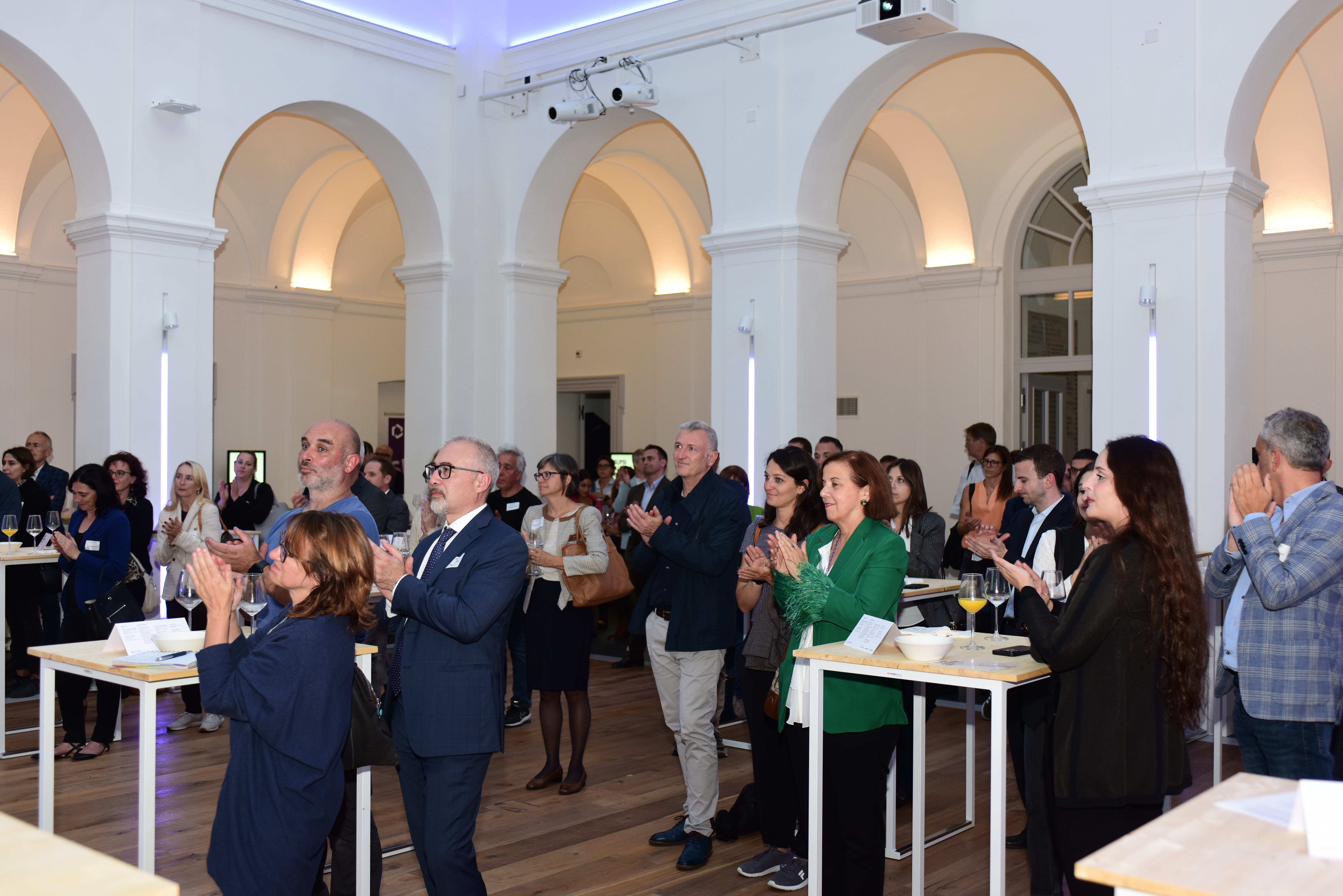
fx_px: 2090
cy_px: 448
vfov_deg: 24.2
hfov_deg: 35.6
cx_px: 672
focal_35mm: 56
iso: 500
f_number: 3.5
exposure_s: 1/60
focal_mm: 56
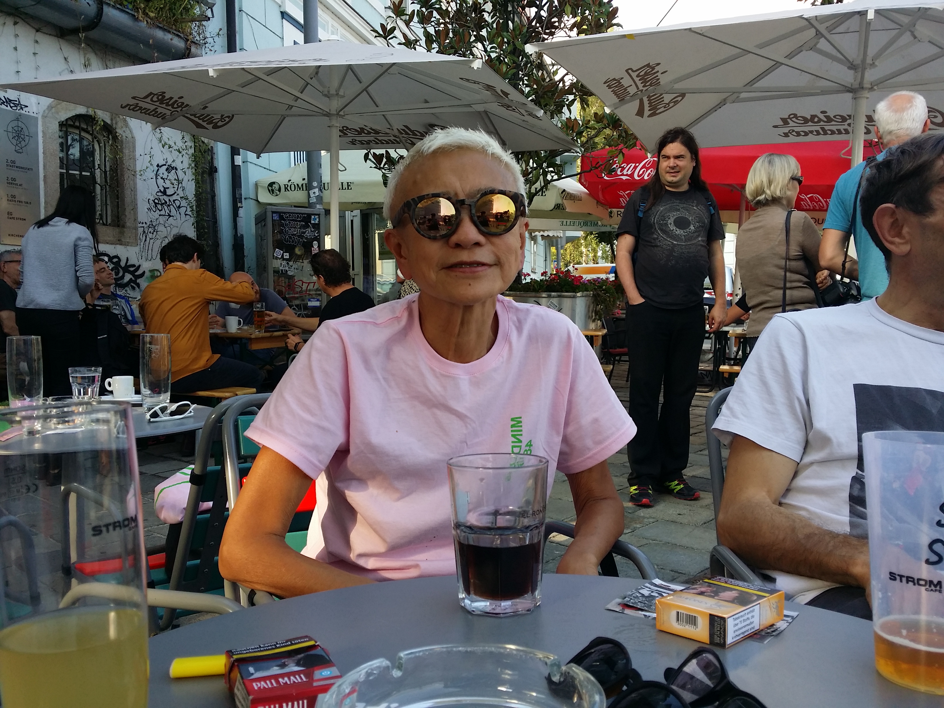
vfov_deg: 45.4
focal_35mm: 31
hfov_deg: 58.4
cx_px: 472
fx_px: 845
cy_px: 354
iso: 50
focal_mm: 4.13
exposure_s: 1/269
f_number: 2.2
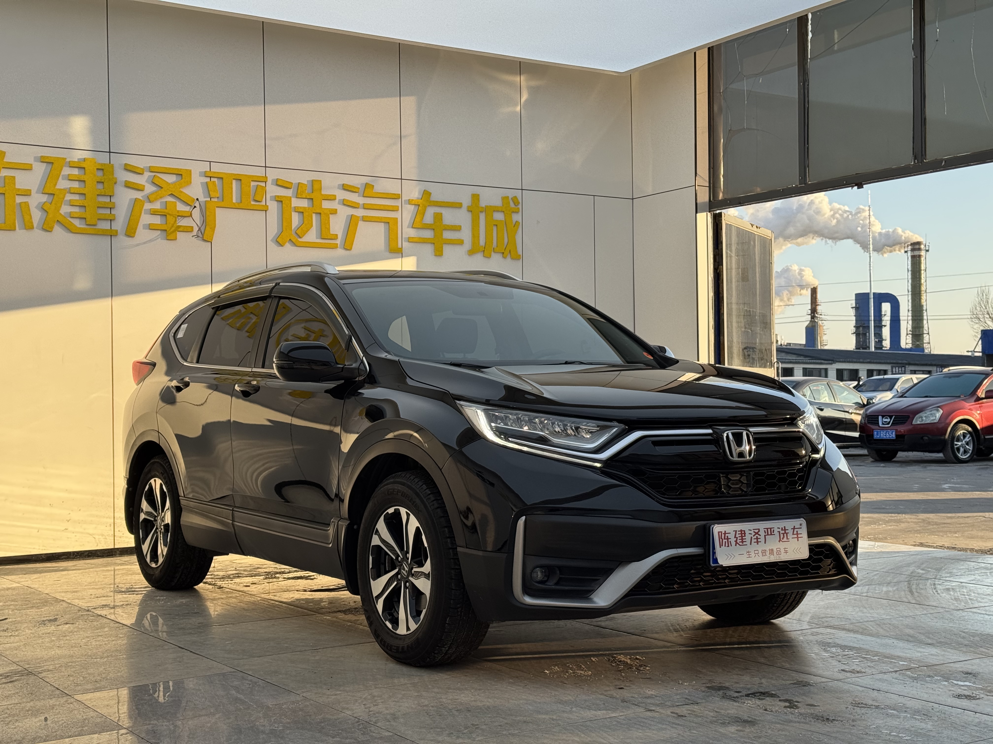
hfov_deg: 39.7
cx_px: 496
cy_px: 372
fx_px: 1377
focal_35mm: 48
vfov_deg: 30.3
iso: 64
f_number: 1.78
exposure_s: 1/1114
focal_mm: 6.76
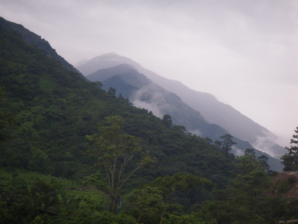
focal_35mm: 140
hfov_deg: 14.1
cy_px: 112
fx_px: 1205
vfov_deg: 10.6
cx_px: 149
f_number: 5.5
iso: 320
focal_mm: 25
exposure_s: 1/250
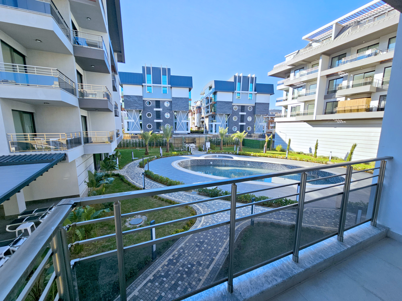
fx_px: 151
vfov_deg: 89.9
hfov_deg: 106.2
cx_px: 201
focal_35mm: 13
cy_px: 150
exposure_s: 1/568
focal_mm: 2.2
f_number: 2.2
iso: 50
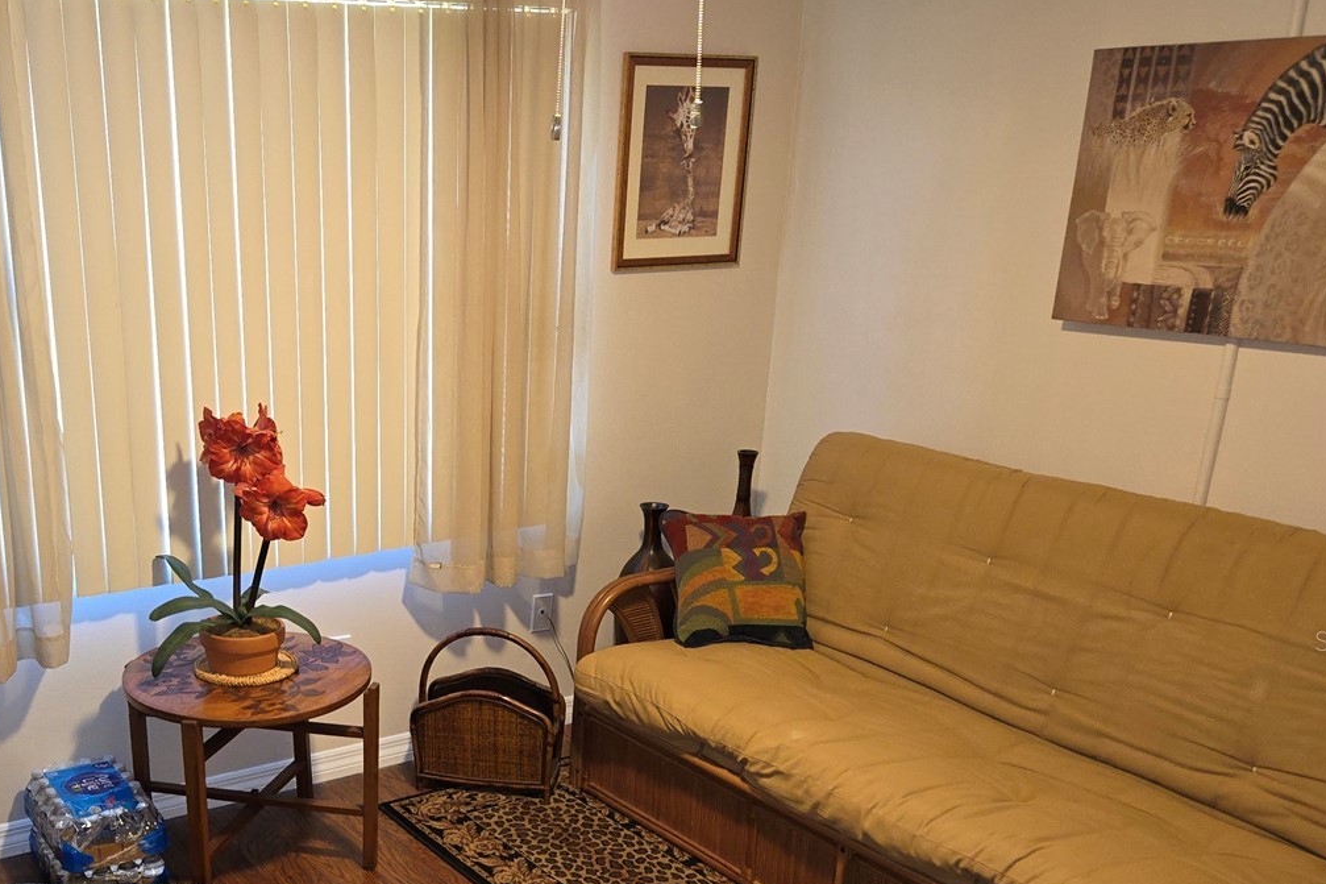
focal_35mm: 38
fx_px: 1399
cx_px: 386
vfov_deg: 34.5
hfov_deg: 49.3
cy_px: 640
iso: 160
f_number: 1.8
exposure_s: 1/20
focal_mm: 5.4
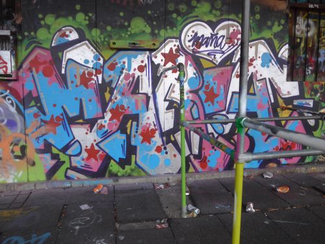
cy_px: 122
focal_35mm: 29
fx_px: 272
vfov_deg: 48.2
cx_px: 162
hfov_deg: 61.7
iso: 250
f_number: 2
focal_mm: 6
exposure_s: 1/60
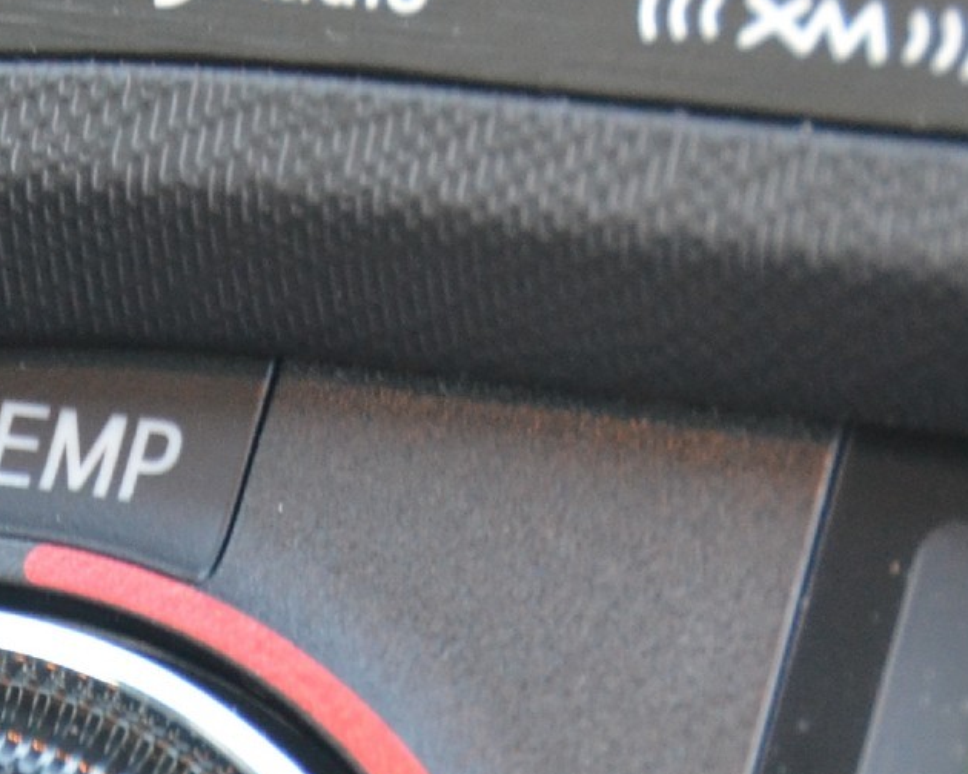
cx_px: -313
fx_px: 11971
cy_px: 1061
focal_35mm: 418
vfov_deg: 3.7
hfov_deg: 4.6
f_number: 5
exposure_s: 1/13
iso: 1600
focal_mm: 75
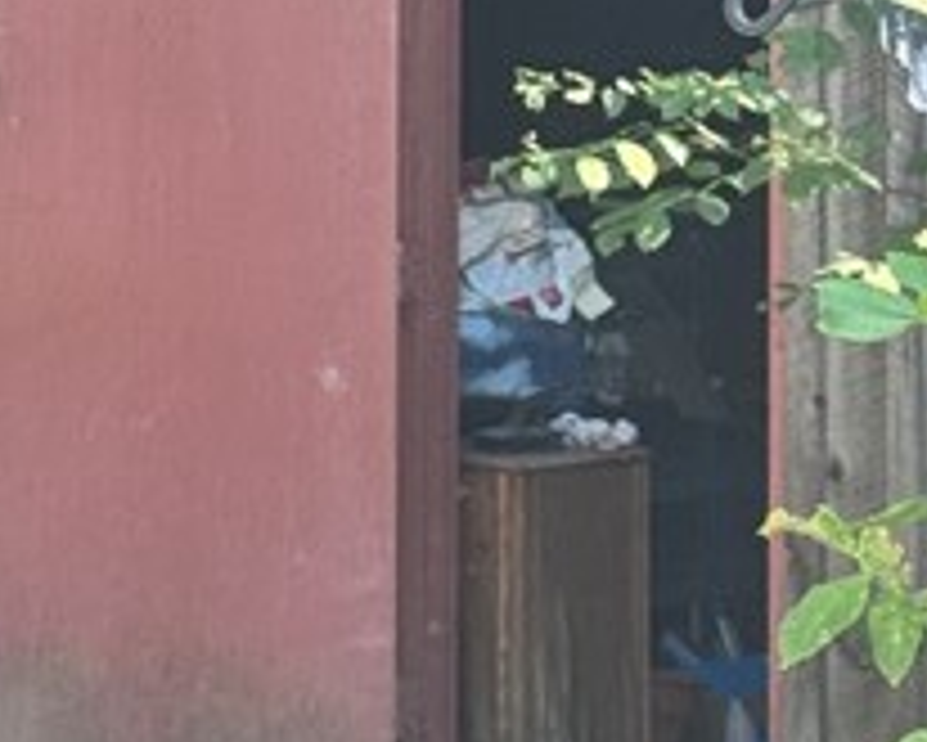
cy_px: -603
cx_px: 428
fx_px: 6396
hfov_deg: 8.3
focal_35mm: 233
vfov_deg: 6.5
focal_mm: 6.76
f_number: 1.78
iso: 64
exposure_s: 1/267
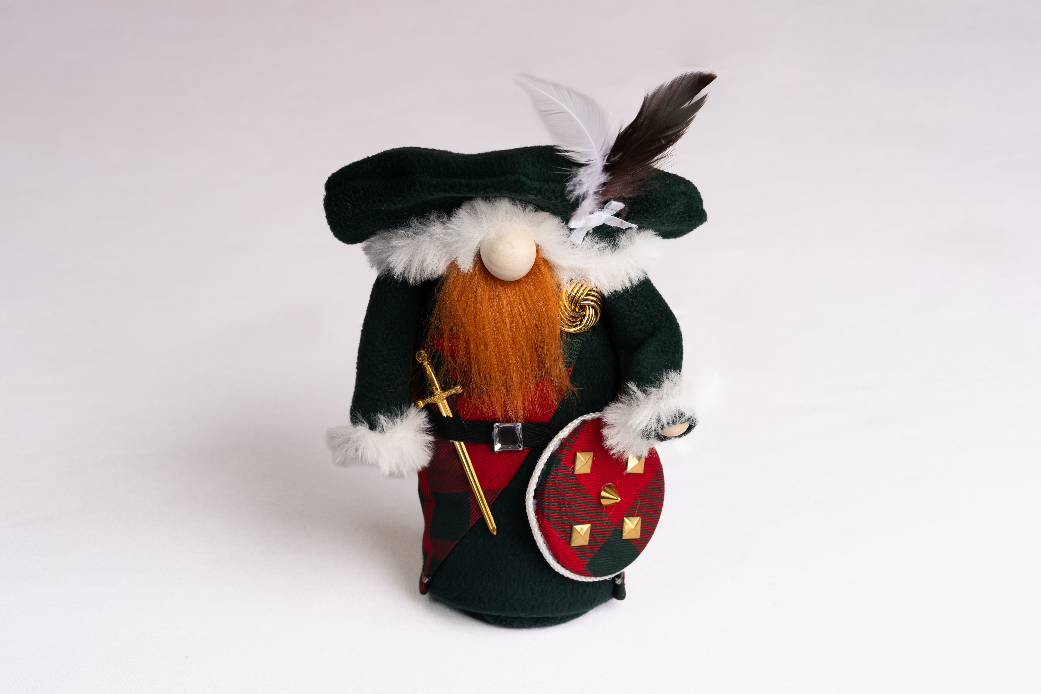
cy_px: 347
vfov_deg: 15.2
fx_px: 2602
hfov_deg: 22.6
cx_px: 520
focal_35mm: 90
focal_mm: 90
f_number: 9
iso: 100
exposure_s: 1/200
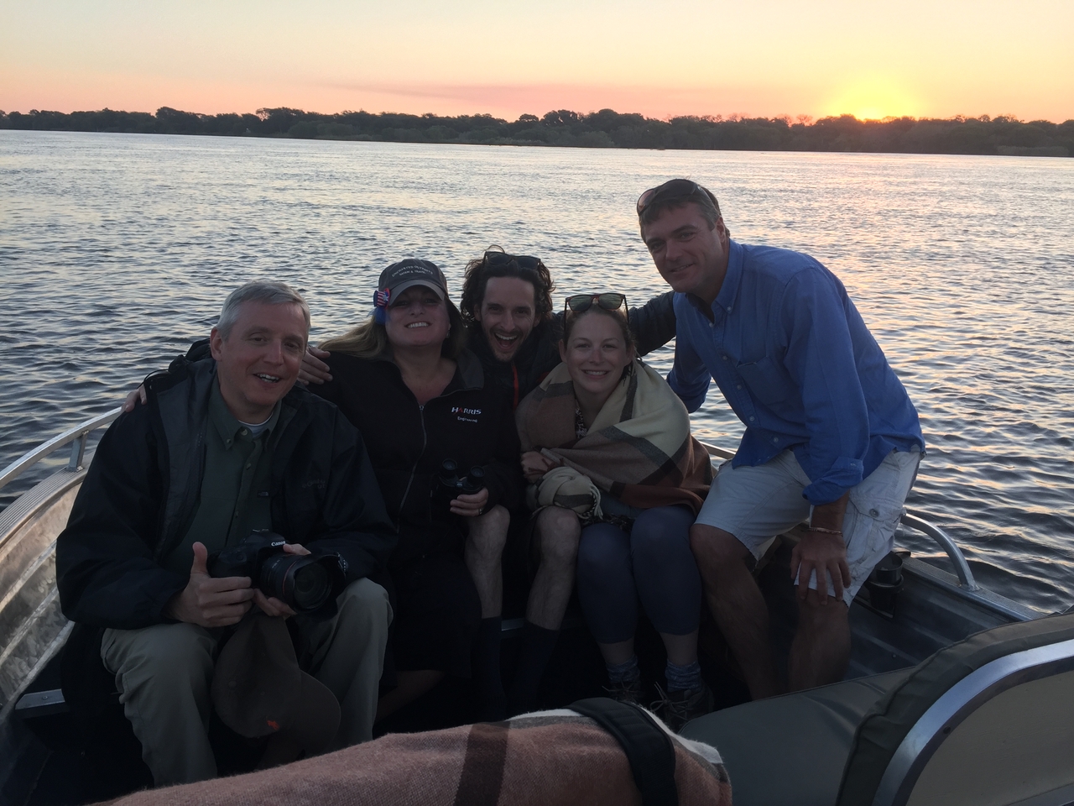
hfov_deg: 61.7
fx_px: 900
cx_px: 537
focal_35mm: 29
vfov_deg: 48.2
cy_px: 403
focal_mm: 4.15
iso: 32
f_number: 2.2
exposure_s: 1/128
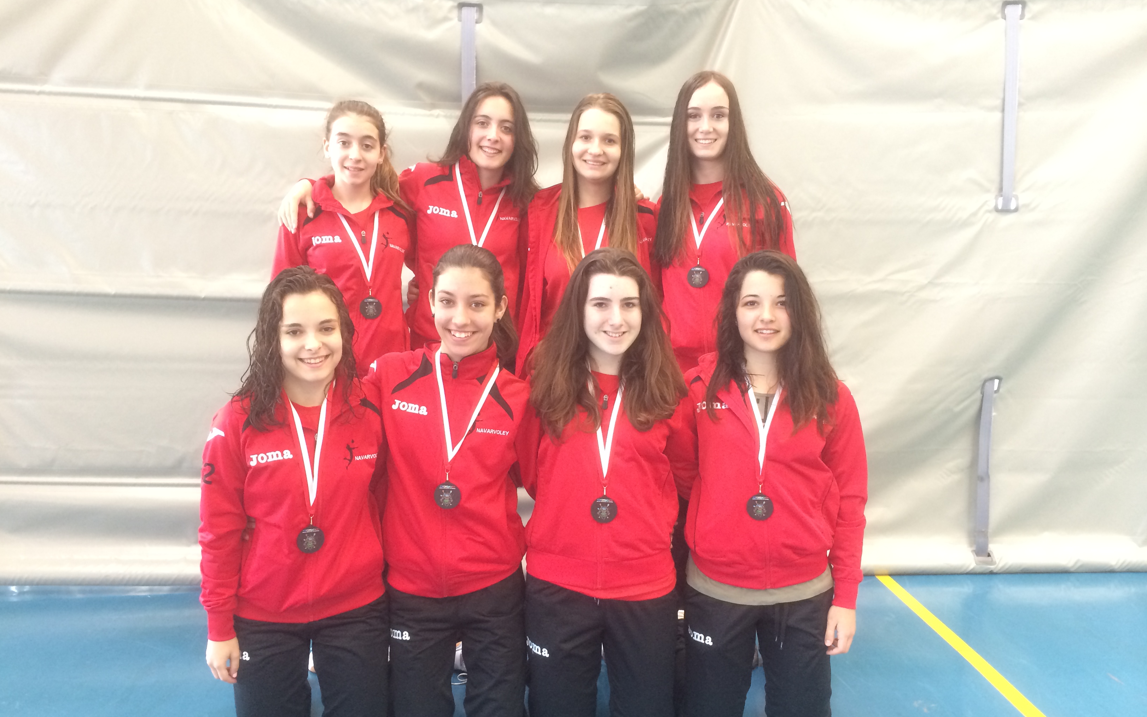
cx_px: 571
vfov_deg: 39.3
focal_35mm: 32
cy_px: 409
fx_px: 1000
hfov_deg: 59.7
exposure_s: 1/30
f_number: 2.2
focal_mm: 4.12
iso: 200
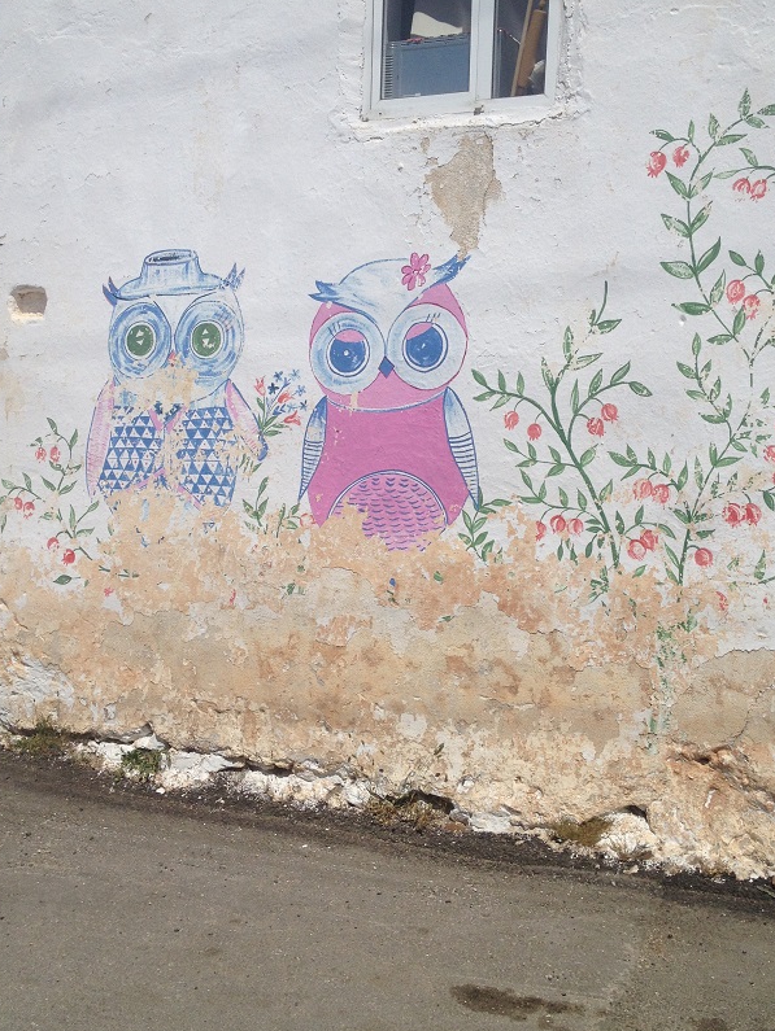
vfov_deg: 42.8
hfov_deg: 32.9
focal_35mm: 44
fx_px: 1312
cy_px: 449
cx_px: 405
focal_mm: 4.28
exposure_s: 1/6135
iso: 50
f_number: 2.4
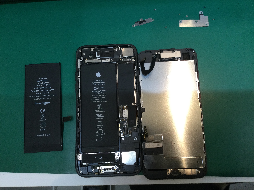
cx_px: 127
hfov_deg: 58.4
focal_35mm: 31
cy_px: 95
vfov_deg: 45.4
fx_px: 227
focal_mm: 3.3
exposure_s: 1/33
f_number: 2.4
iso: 50
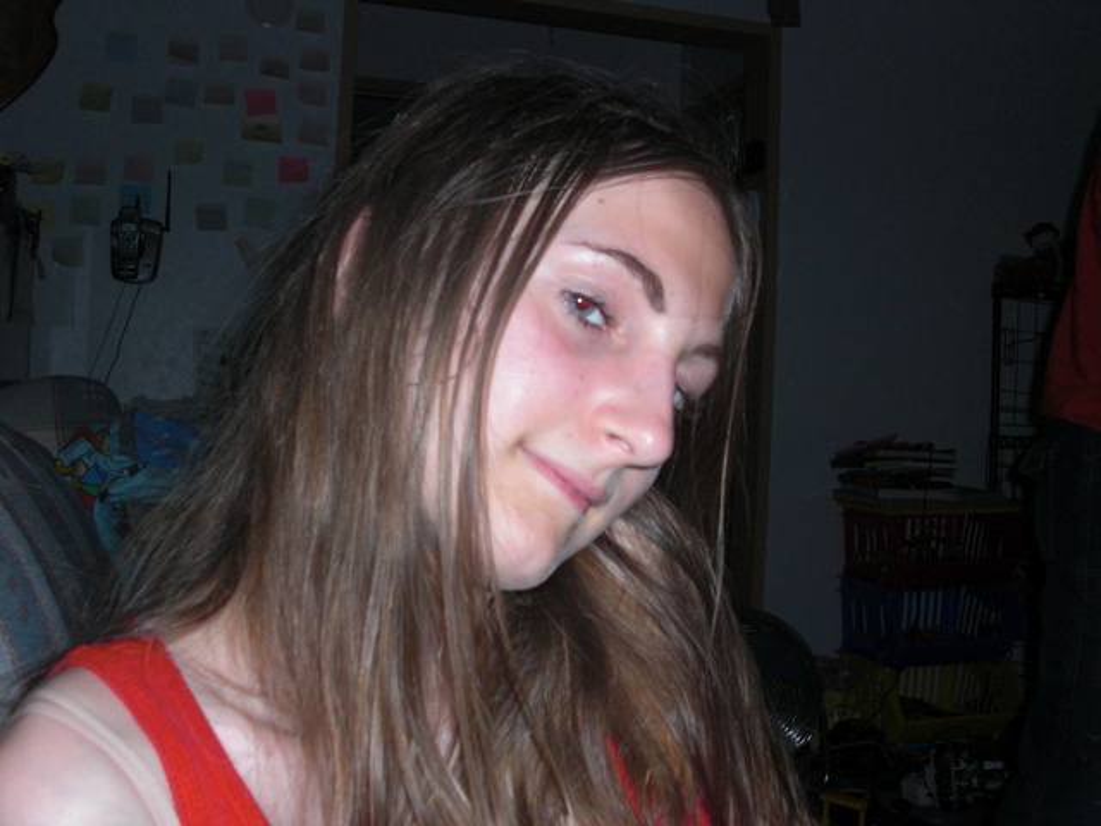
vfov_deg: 39.7
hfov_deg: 51.4
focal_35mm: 36
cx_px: 550
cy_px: 413
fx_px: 1145
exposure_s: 1/60
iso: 200
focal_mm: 6.3
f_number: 2.8
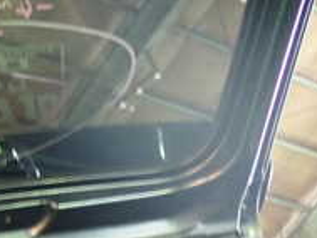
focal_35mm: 95
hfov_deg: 19.2
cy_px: -54
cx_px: -82
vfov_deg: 15.0
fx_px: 871
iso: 800
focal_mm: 5.4
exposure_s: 1/15
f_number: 2.3
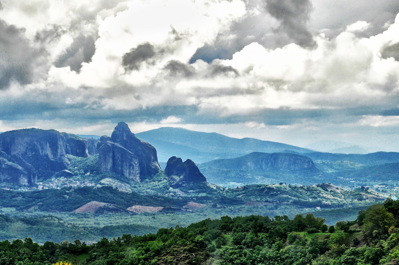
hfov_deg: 10.4
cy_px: 148
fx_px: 2199
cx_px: 165
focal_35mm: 199
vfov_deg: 6.9
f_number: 14
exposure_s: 1/800
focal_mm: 105
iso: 1000
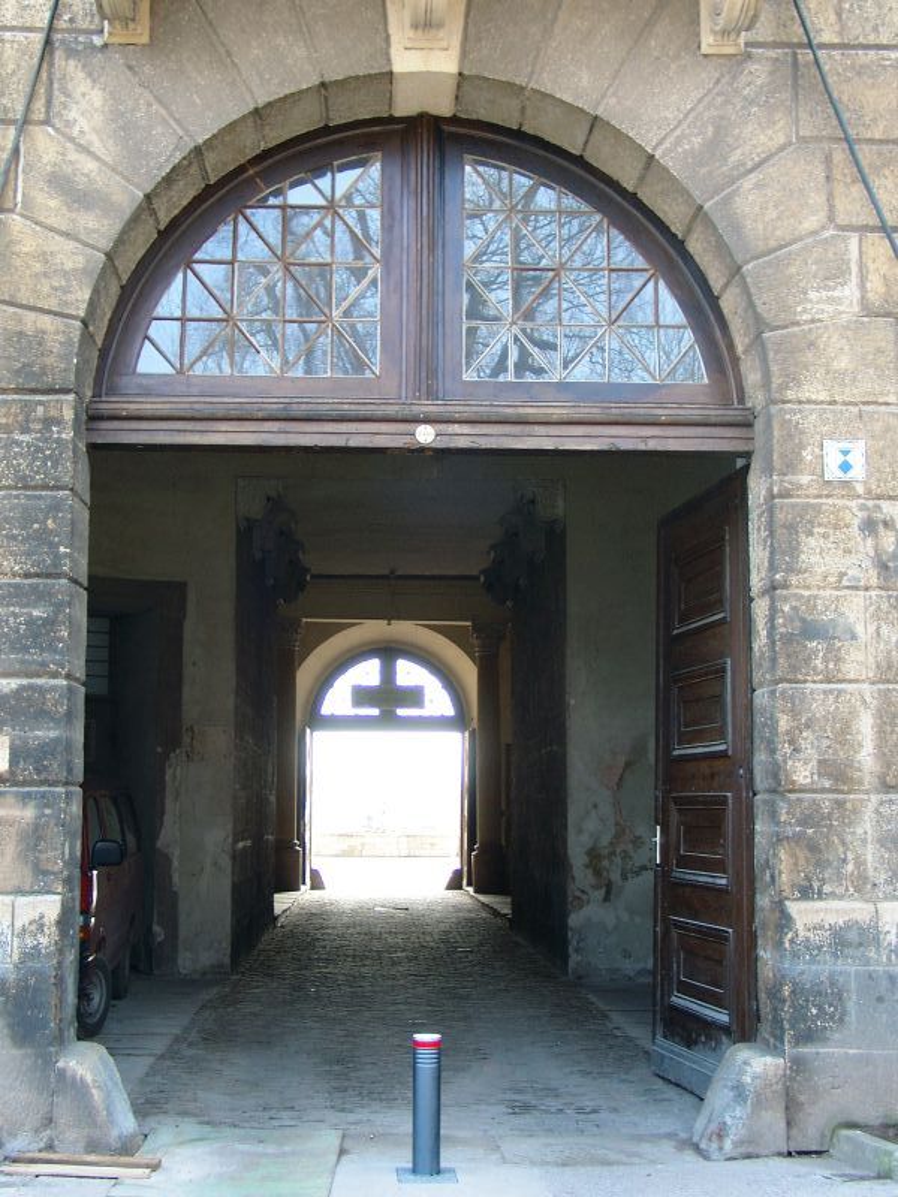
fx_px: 1626
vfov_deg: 40.4
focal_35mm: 47
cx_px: 449
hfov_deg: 30.9
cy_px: 598
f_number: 2
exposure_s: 1/92.7
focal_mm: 9.82
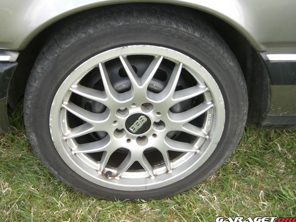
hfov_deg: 45.8
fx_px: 351
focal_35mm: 41
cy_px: 105
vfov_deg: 35.1
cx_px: 141
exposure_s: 1/100
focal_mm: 7.9
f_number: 2.8
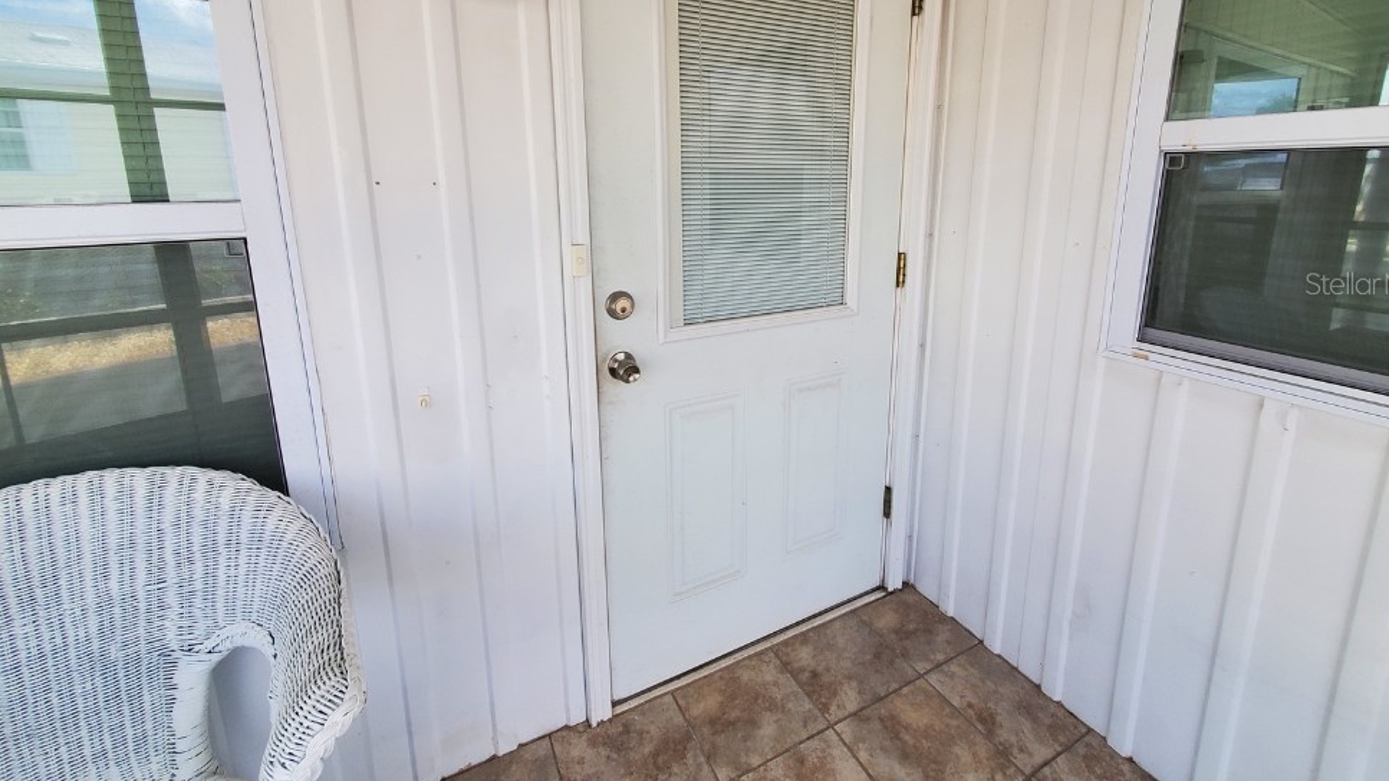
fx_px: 552
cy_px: 283
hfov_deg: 103.0
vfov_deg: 69.2
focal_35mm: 15
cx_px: 705
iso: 64
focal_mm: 1.8
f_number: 2.2
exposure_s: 1/60
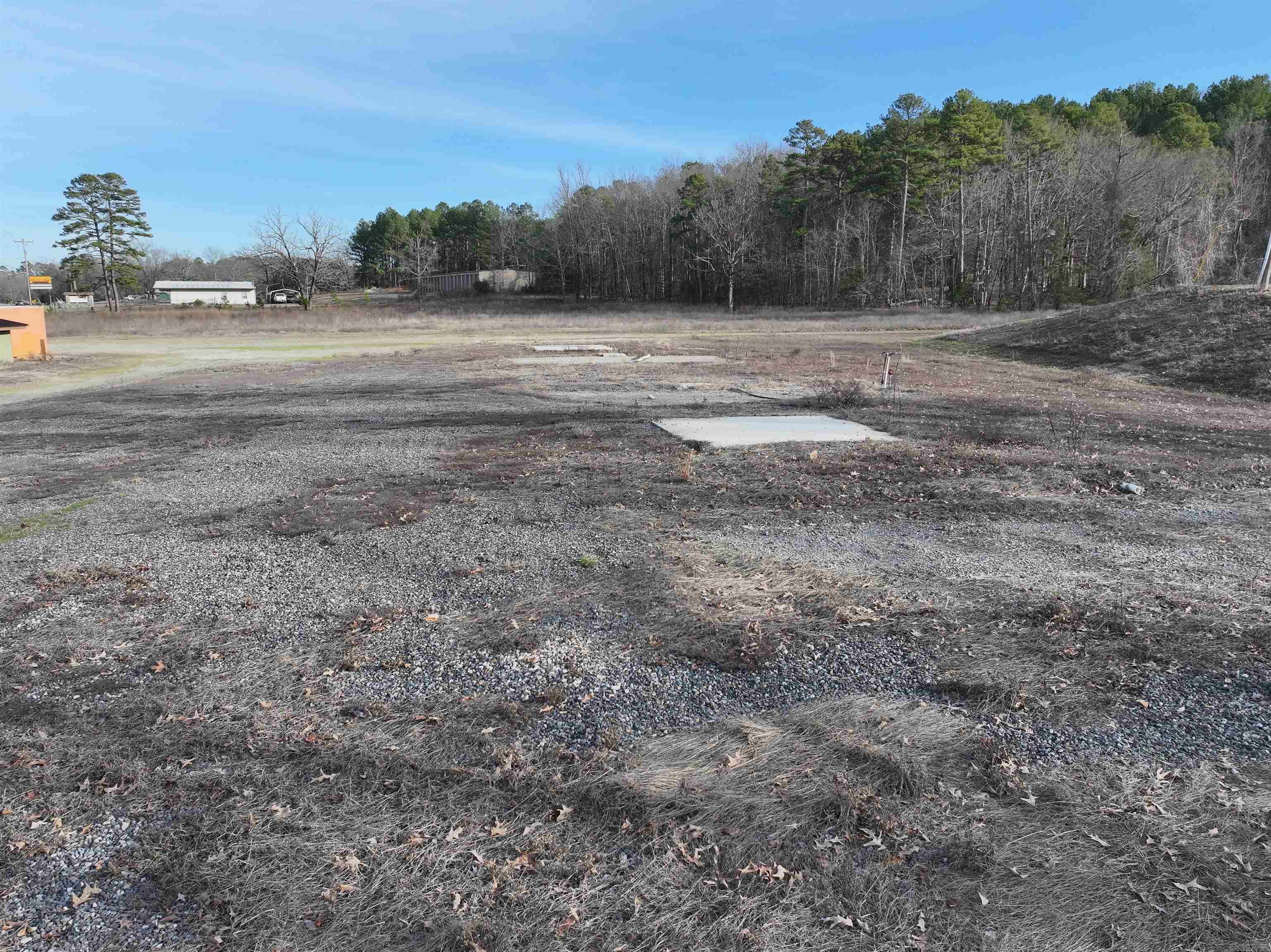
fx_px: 881
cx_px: 636
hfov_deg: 71.6
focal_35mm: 24
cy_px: 476
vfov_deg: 56.8
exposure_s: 1/1600
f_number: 2.8
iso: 210
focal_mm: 12.29
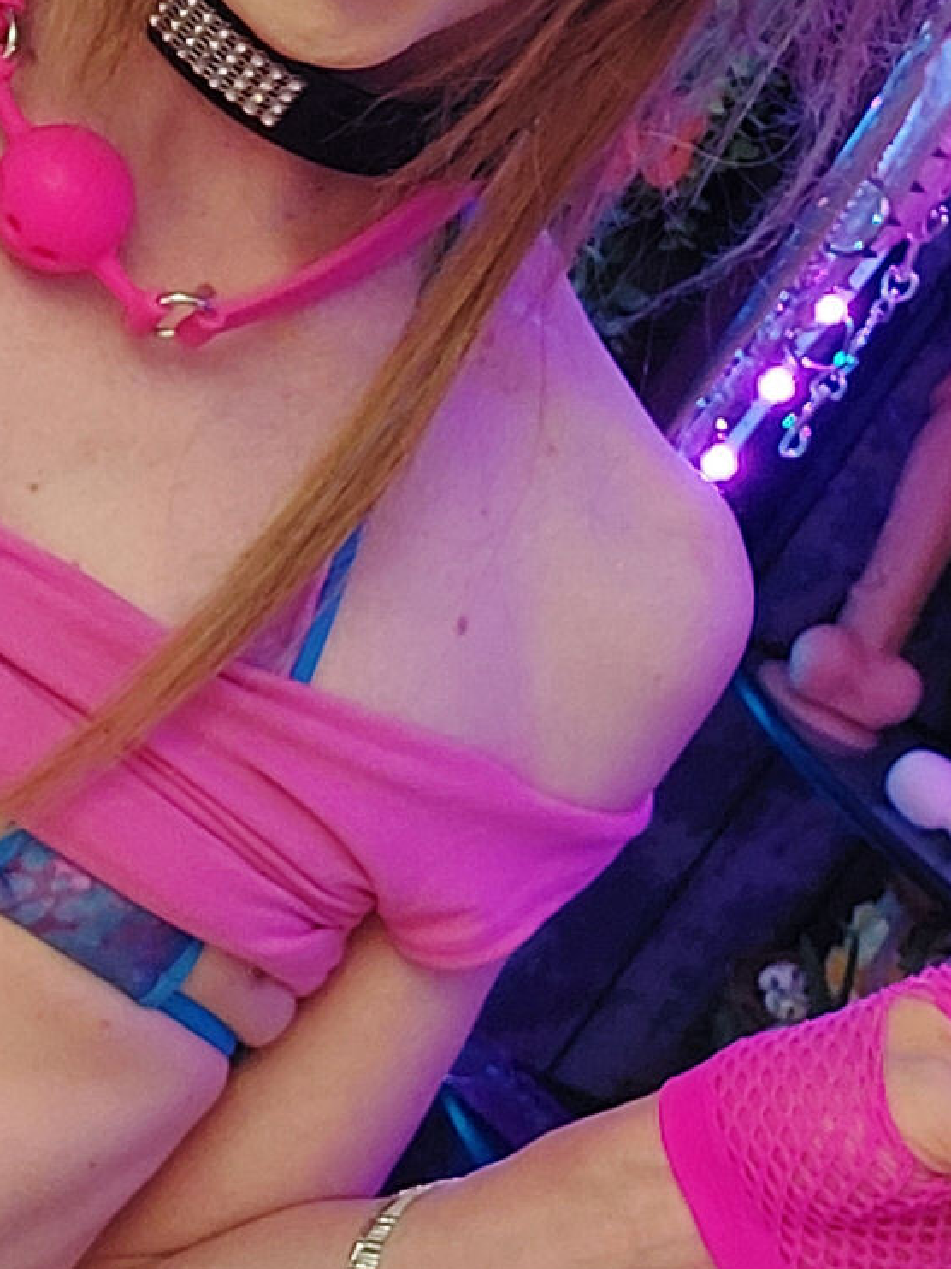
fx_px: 3225
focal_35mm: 88
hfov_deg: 16.6
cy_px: 692
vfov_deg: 22.3
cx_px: 111
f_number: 2.2
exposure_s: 1/25
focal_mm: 3.72
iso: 500
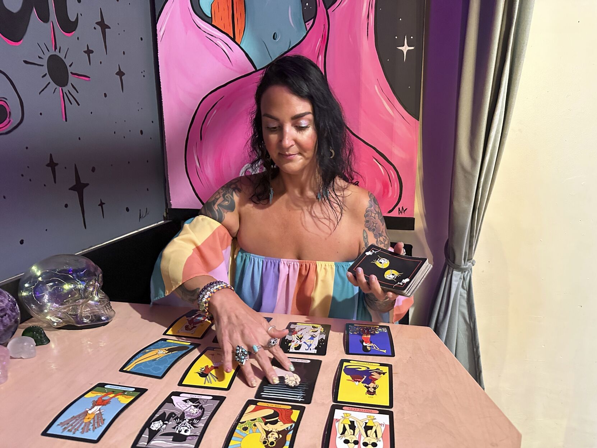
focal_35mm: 24
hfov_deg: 71.6
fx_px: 414
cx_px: 298
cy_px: 224
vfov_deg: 56.8
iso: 1250
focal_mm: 6.86
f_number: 1.78
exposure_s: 1/30
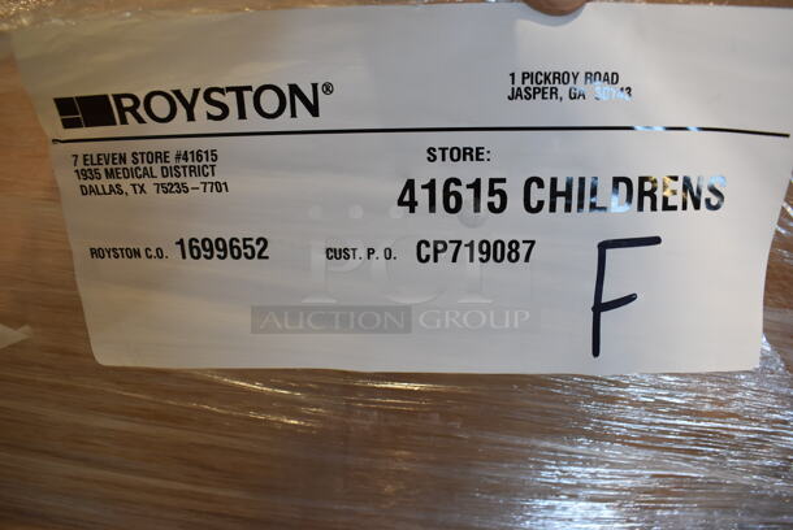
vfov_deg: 48.0
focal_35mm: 27
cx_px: 396
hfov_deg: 67.3
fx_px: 595
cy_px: 265
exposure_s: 1/60
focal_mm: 18
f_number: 5
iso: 800
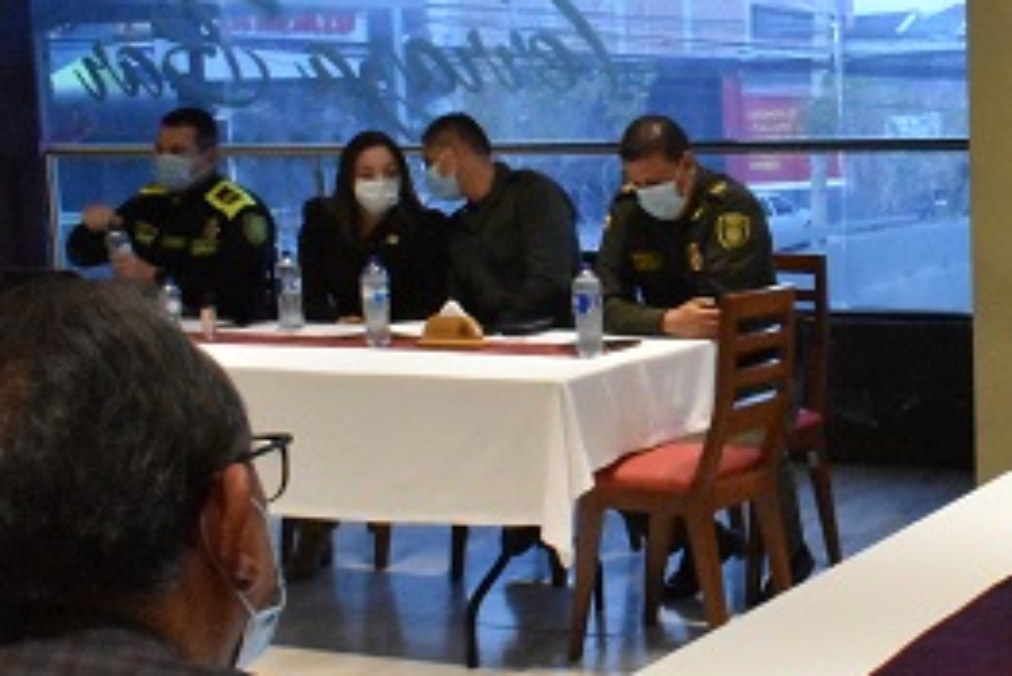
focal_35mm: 72
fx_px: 2029
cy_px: 317
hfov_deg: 26.5
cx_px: 1016
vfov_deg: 18.9
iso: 12800
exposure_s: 1/50
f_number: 3.8
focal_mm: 21
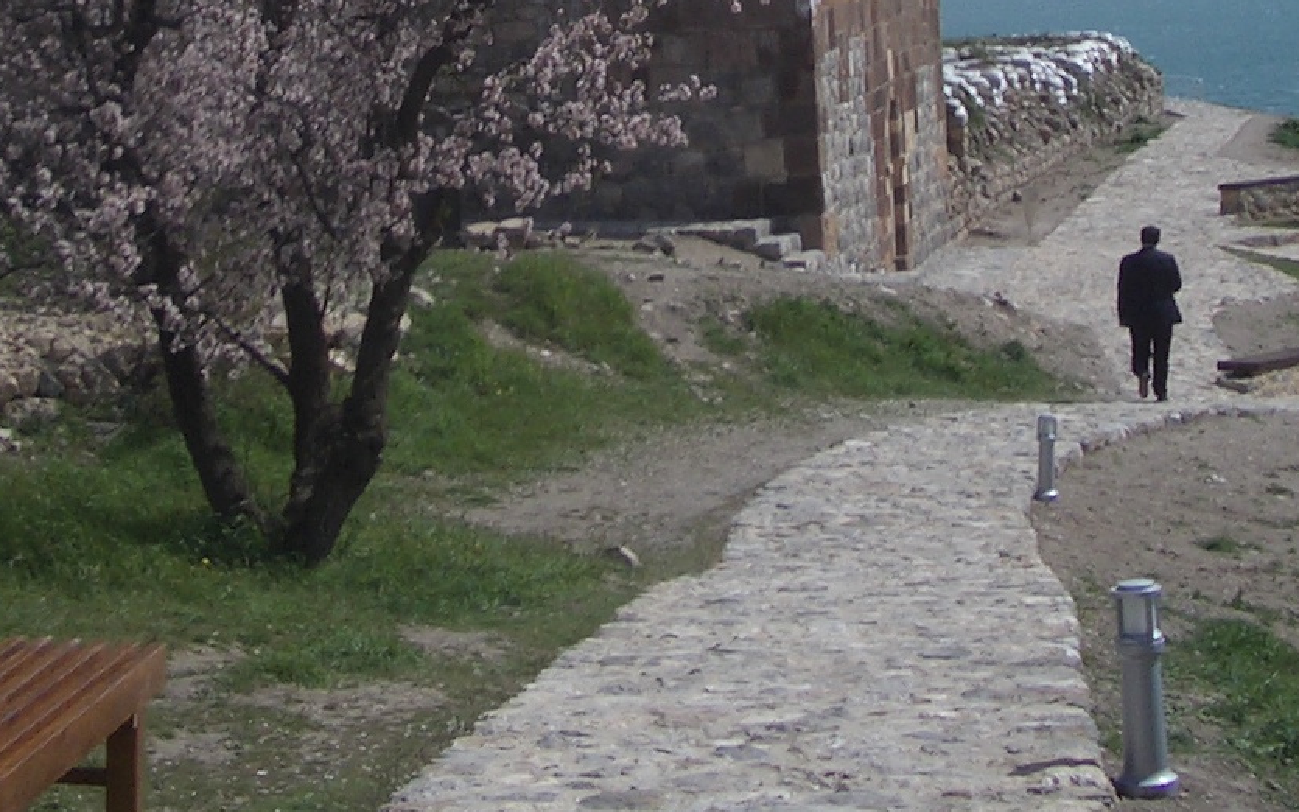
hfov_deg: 22.8
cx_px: 526
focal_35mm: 91
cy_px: -376
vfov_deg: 13.6
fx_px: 3222
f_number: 4.3
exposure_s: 1/1000
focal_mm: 5.8
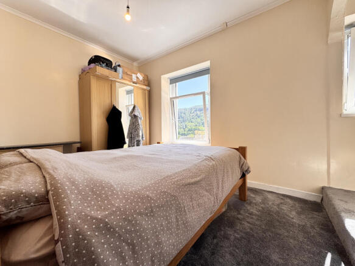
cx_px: 178
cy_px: 133
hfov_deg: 102.1
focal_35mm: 14
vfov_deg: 85.7
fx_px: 144
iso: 40
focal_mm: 2.22
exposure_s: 1/233
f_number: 2.2
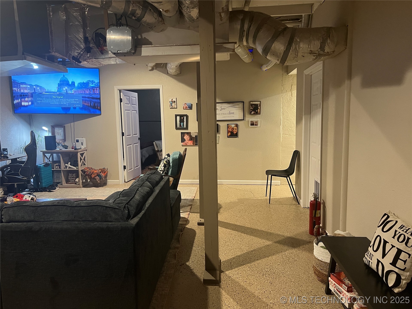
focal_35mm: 26
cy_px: 154
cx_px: 206
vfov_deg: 53.1
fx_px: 309
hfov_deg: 67.3
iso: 400
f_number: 1.5
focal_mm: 5.7
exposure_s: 1/40
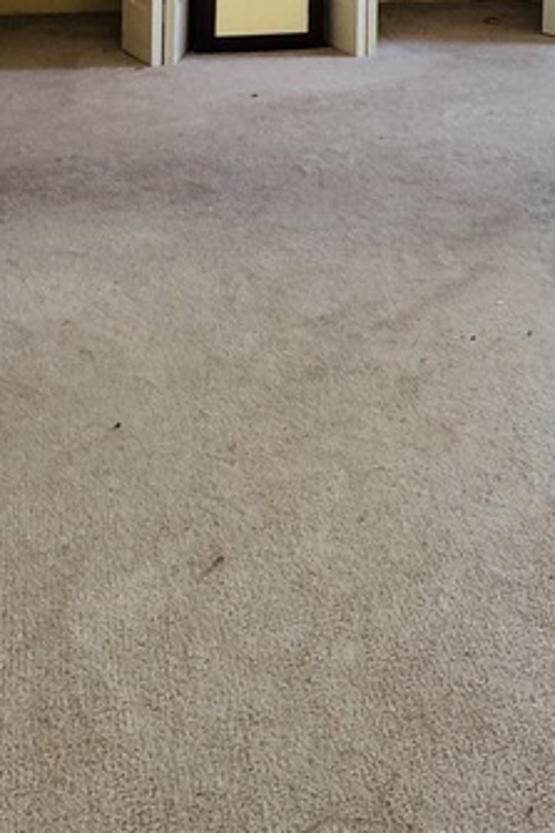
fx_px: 1088
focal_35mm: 47
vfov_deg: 34.9
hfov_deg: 27.3
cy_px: -122
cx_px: 525
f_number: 2.2
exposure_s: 1/120
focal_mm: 2.22
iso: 160
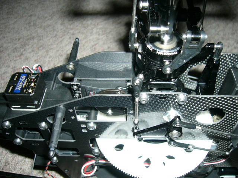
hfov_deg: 52.6
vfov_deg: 40.7
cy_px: 89
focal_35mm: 35
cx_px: 119
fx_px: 241
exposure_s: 1/60
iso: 50
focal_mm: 5.8
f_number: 2.8
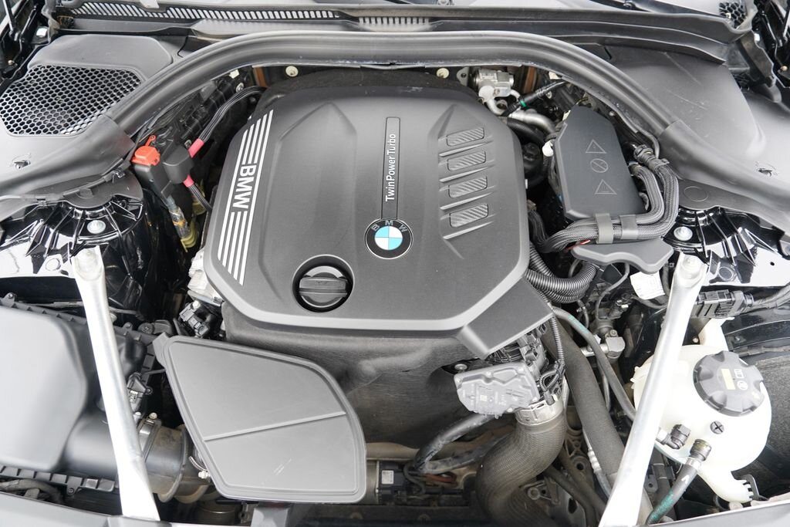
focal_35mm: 24
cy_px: 264
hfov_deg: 73.7
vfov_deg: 53.1
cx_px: 395
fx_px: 527
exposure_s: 1/60
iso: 400
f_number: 4
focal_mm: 24
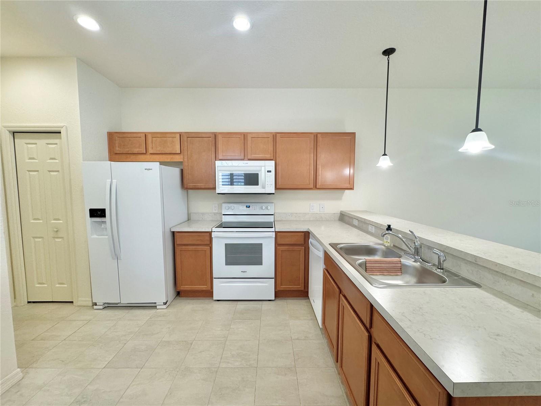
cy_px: 203
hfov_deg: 102.1
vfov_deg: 85.7
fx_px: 219
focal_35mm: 14
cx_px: 270
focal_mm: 2.22
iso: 200
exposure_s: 1/120
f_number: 2.2
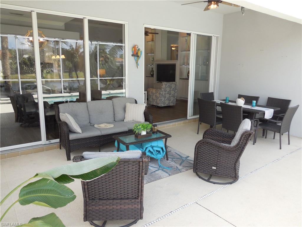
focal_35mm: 25
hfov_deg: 69.4
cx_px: 151
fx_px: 218
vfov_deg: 54.9
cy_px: 114
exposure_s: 1/125
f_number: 3.1
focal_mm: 4.5
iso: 125
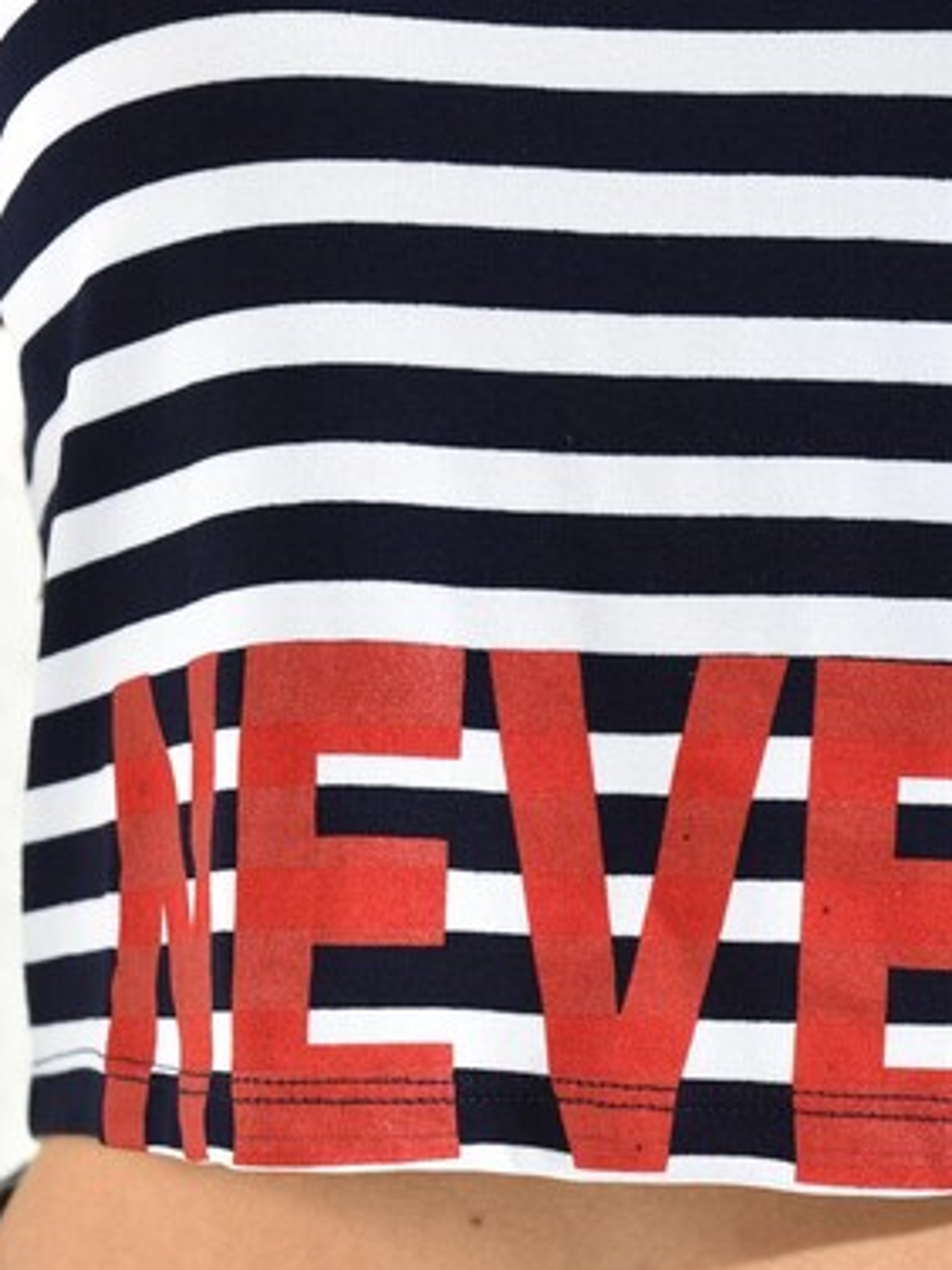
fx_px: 3374
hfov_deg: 16.0
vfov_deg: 20.8
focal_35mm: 92
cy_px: 1162
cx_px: 641
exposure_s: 1/160
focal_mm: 48
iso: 100
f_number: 7.1
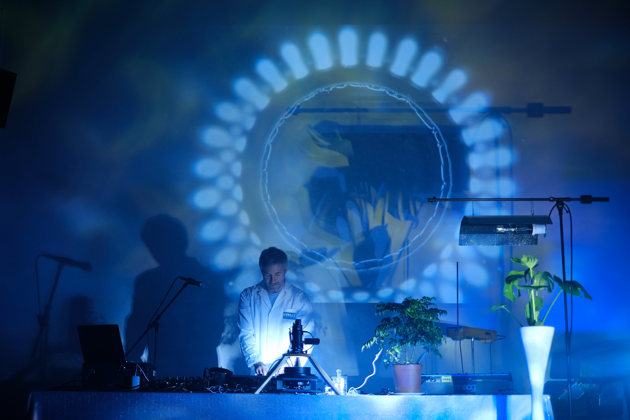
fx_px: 927
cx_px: 315
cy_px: 210
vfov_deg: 25.5
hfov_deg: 37.5
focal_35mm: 53
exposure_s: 1/90
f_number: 1.4
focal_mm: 35
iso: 320
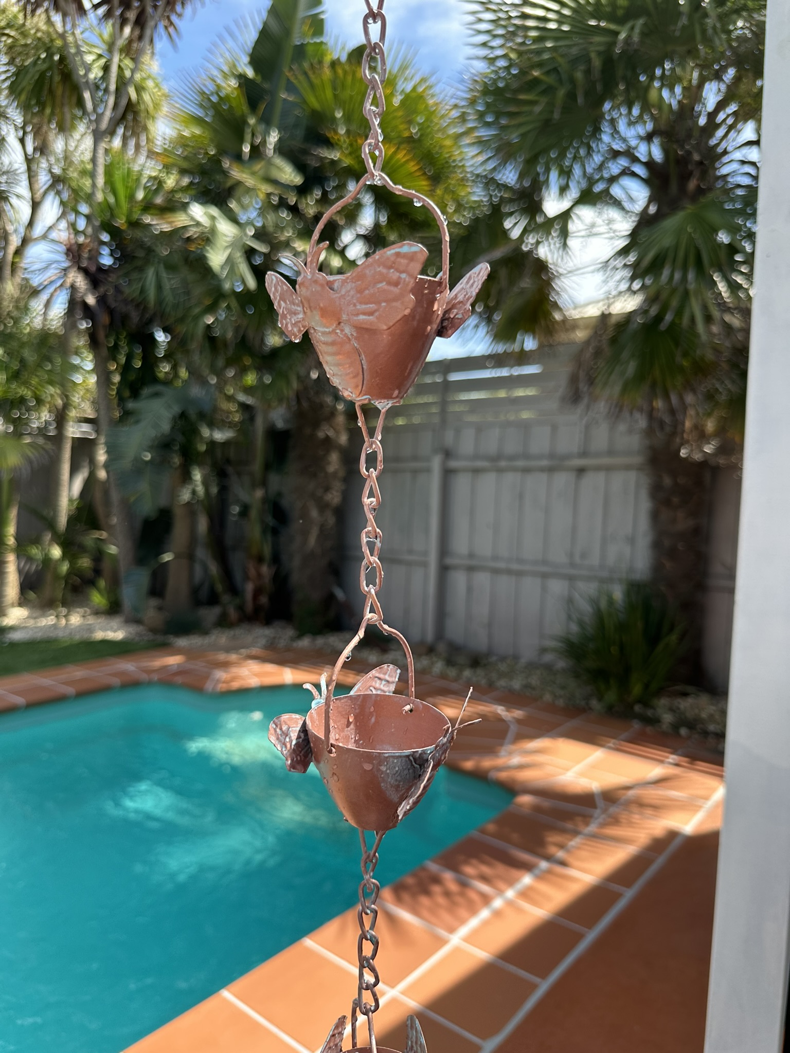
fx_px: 730
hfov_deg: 56.8
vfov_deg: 71.6
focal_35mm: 24
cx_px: 395
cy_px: 526
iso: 80
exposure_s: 1/1009
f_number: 1.78
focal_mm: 6.86
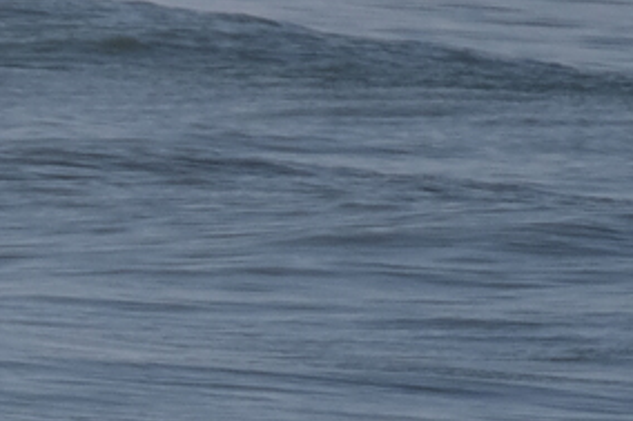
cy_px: 496
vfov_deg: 0.5
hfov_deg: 0.7
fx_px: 52278
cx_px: -486
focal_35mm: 2975
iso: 400
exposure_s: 1/4000
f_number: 6.3
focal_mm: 352
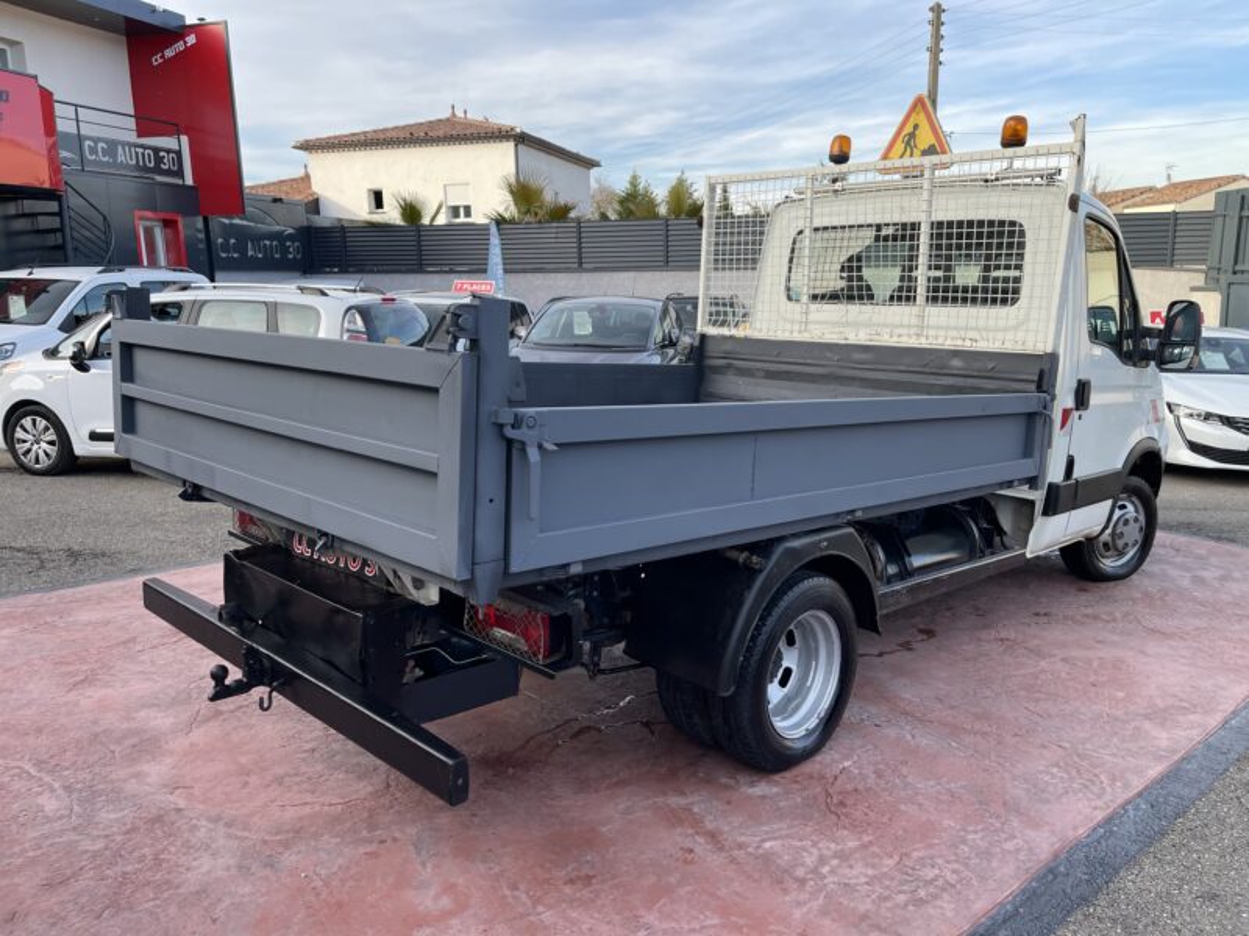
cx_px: 624
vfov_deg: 53.1
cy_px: 468
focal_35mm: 26
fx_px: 938
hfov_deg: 67.3
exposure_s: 1/428
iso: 32
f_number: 1.6
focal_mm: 5.1
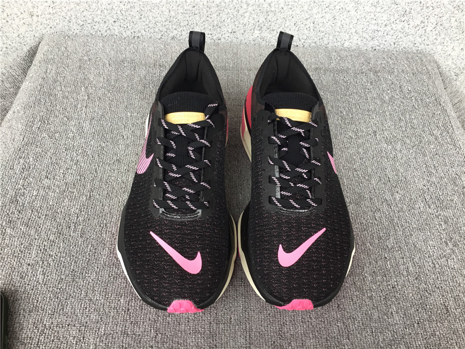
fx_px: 416
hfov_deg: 58.4
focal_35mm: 31
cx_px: 232
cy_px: 174
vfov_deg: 45.4
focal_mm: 3.3
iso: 32
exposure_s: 1/50
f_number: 2.4
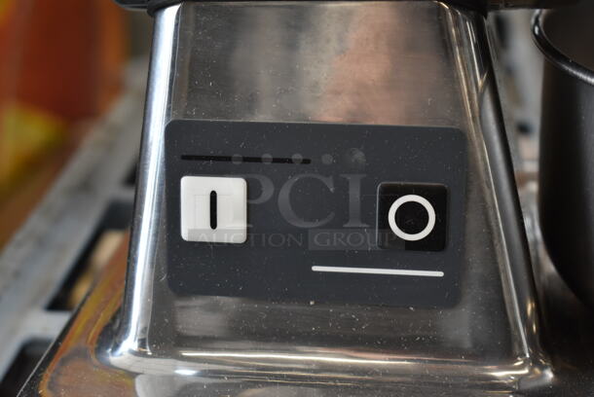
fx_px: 1140
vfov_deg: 19.8
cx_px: 297
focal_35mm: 69
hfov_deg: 29.2
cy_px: 198
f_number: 5.3
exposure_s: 1/80
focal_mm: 46
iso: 900
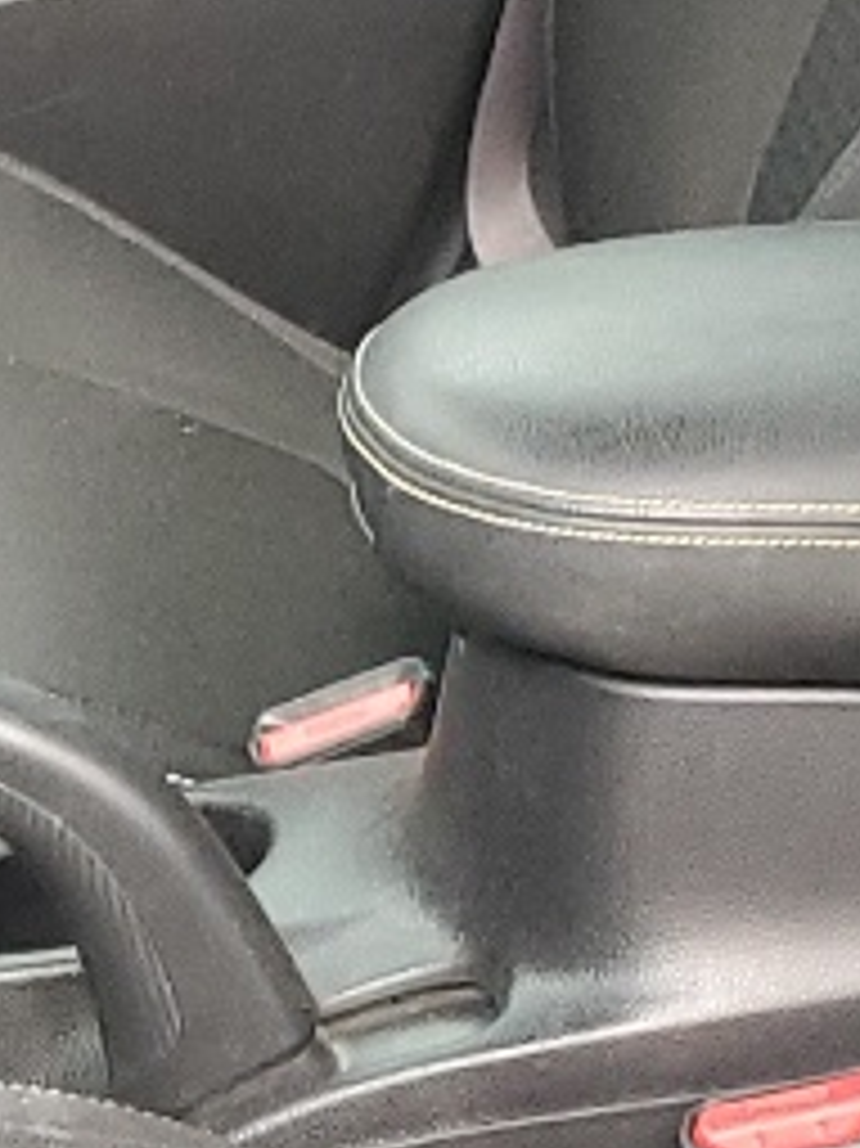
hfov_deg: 8.7
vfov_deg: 11.9
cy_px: 1319
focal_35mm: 163
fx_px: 5404
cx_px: -675
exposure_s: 1/60.2
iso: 106
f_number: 1.5
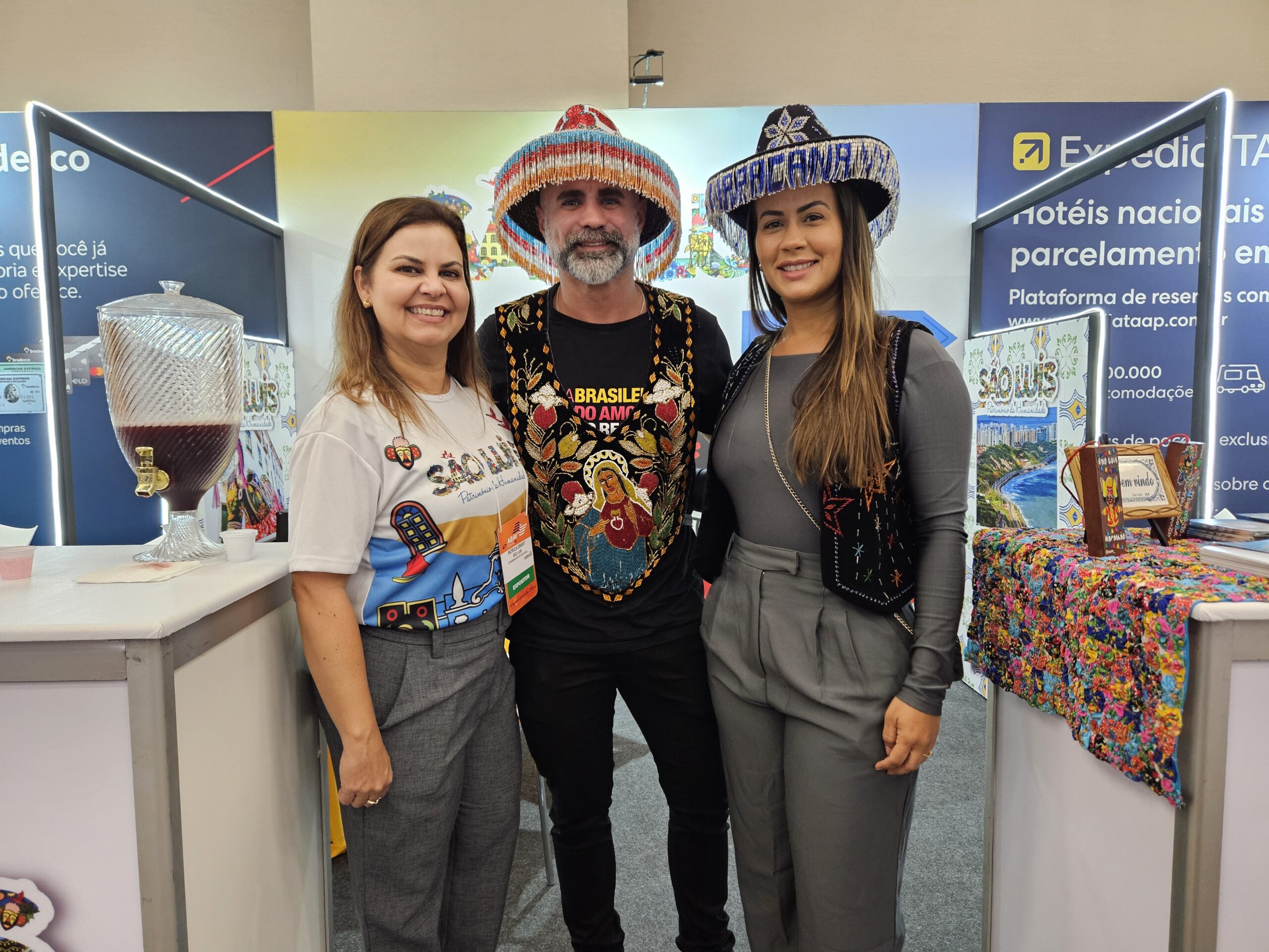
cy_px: 476
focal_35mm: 23
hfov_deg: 73.9
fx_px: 843
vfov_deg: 58.9
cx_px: 634
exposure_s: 1/40
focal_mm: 5.4
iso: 640
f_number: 1.8
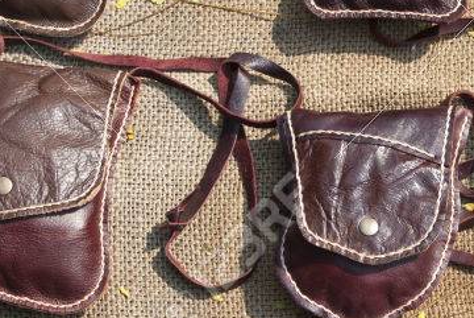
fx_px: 1714
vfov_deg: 10.6
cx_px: 474
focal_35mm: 130
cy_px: 207
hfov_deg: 15.5
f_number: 2.8
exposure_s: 1/750
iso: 100
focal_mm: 24
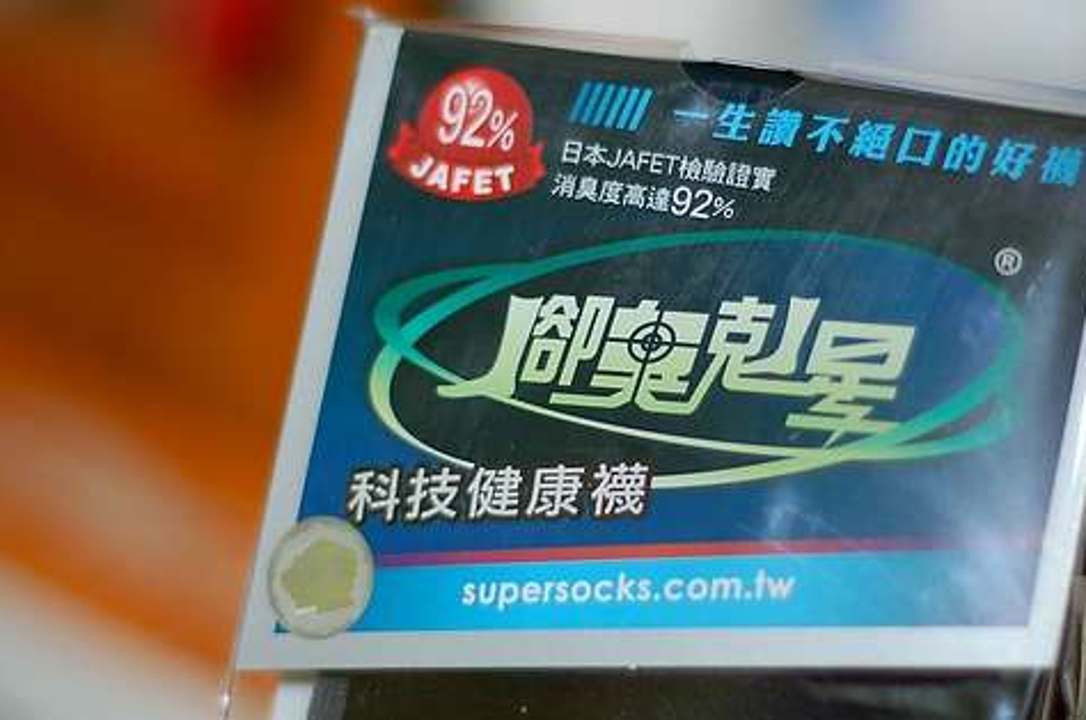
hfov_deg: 21.5
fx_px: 2860
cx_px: 648
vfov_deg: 14.3
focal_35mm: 95
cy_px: 346
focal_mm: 50
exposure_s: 1/60
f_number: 1.8
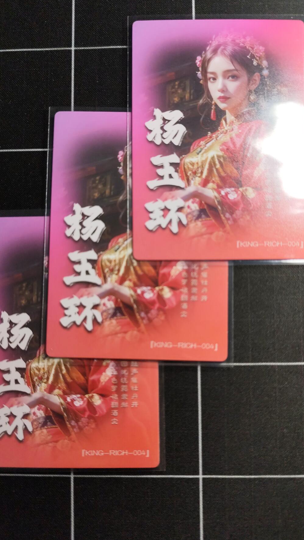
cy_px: 267
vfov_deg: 62.6
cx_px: 152
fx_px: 444
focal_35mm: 31
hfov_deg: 37.8
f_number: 1.65
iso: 200
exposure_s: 1/50
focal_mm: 6.14
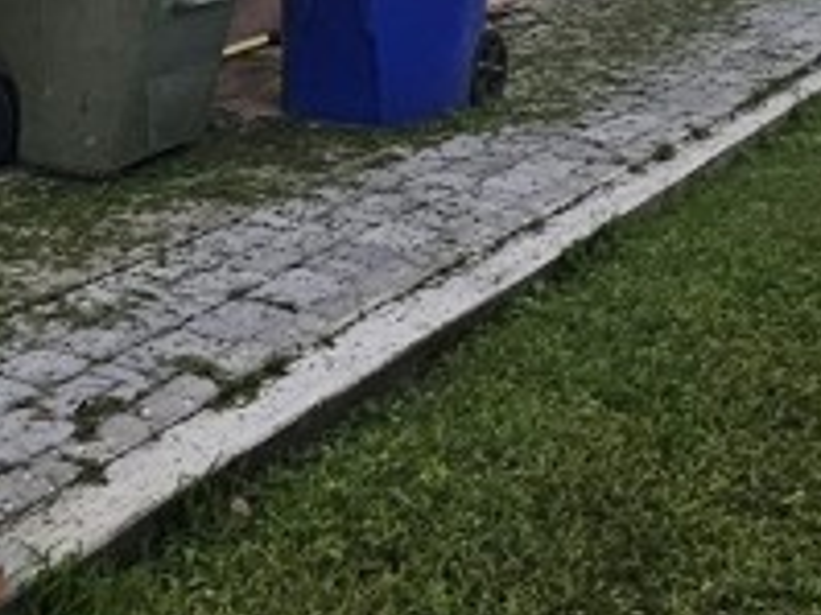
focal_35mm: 67
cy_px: -433
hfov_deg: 29.0
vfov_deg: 18.2
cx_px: 388
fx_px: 1588
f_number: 2.2
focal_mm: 2.2
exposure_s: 1/60
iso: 80
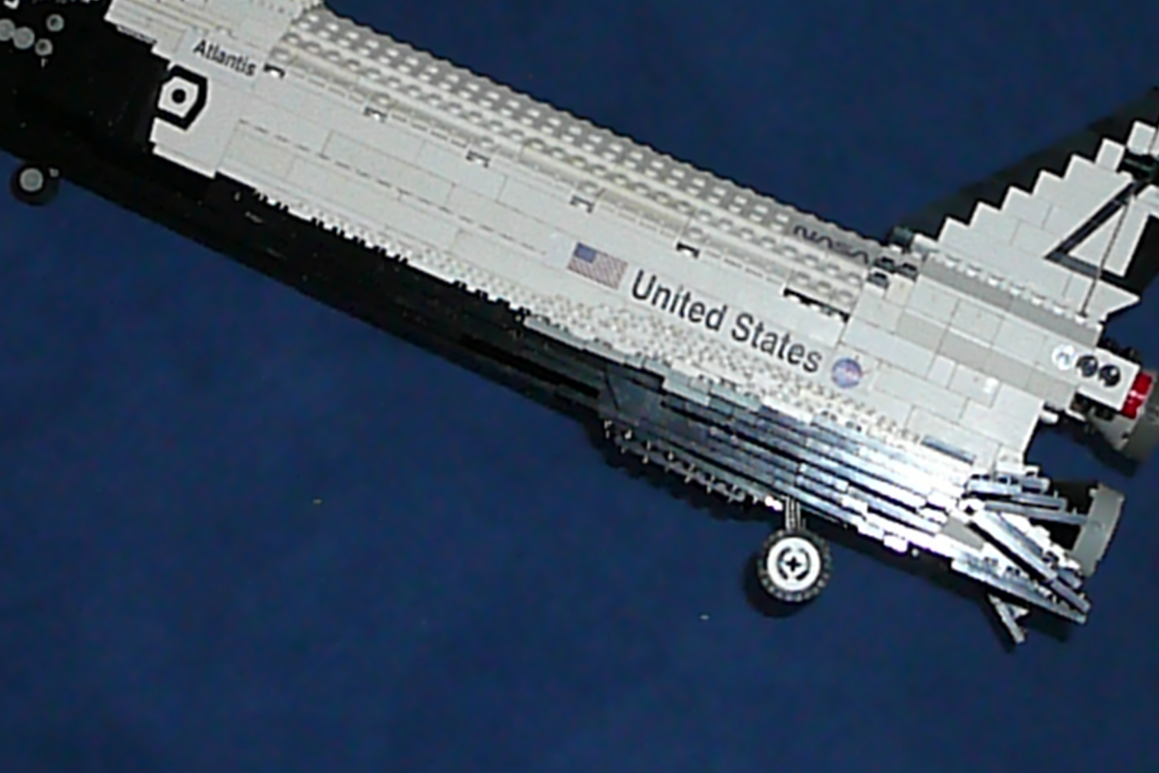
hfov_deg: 24.2
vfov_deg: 16.2
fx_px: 2704
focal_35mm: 84
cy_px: 214
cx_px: 588
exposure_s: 1/30
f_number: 3.5
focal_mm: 8.7
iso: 800
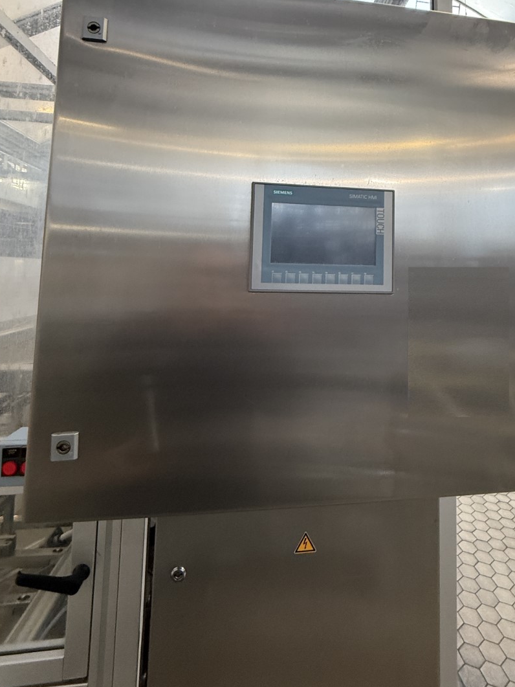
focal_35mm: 19
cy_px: 246
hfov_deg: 68.0
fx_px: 377
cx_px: 309
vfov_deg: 82.6
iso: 320
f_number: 2.2
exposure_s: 1/50
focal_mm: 2.22
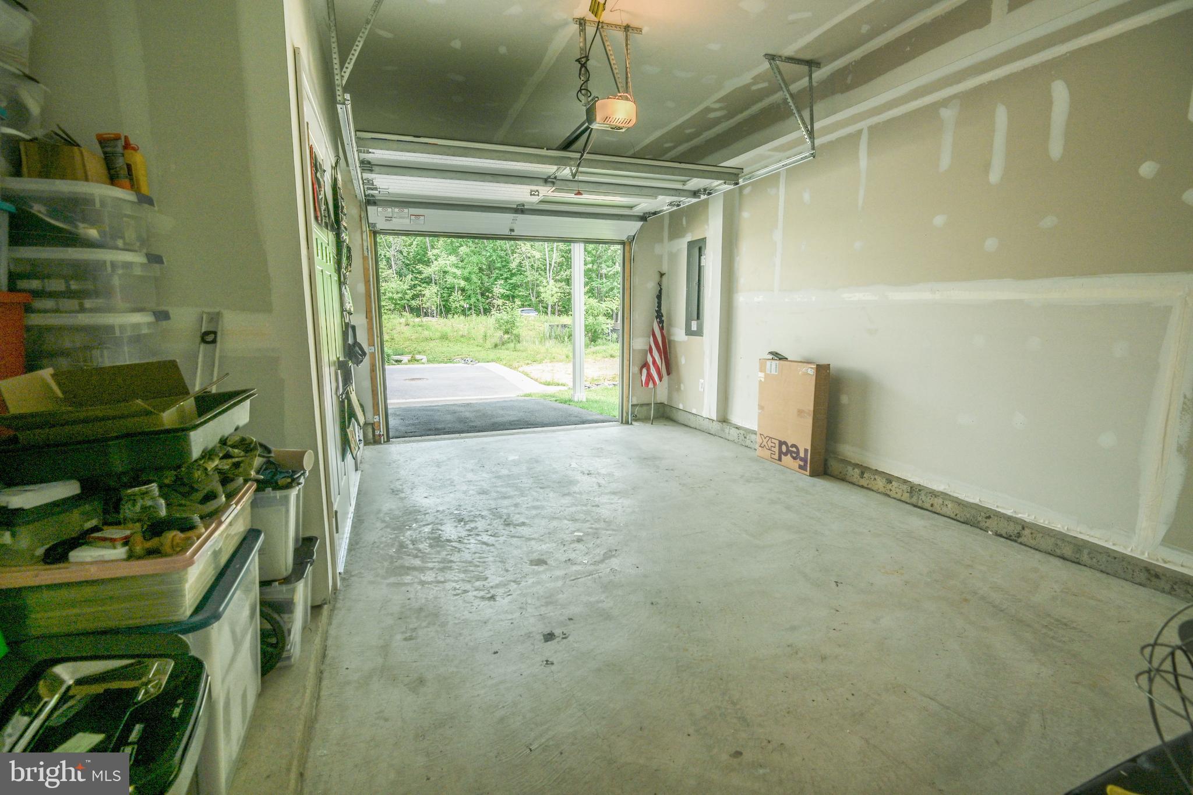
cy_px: 398
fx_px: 530
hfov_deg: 96.7
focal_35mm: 16
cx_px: 596
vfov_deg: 73.7
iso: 200
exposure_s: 1/250
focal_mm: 16
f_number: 5.6
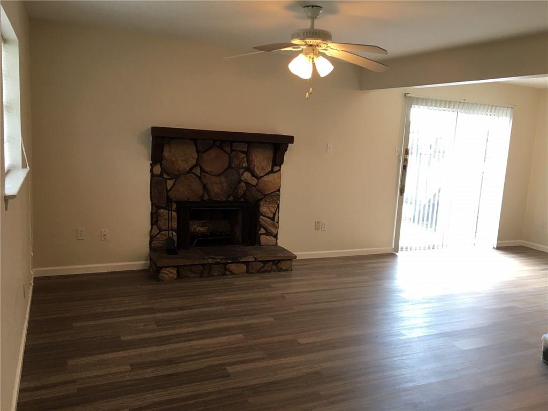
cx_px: 274
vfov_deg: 48.2
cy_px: 206
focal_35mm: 29
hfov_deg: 61.7
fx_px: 459
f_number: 2.2
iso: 25
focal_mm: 4.15
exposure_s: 1/30
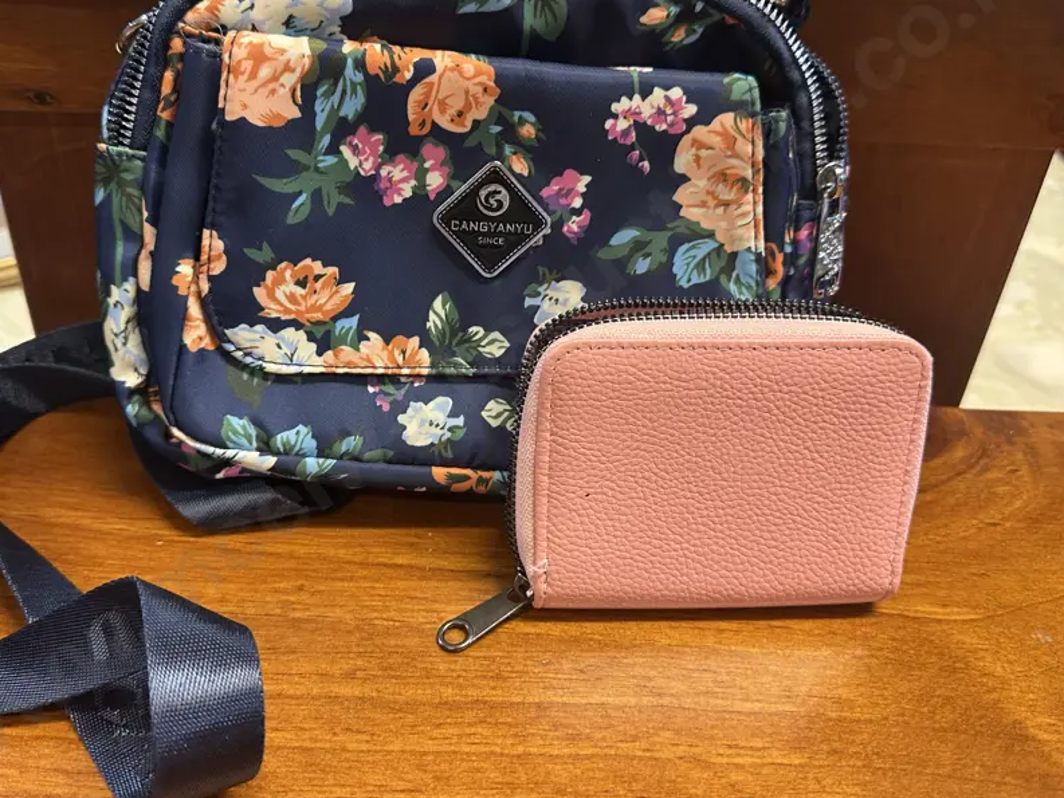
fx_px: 953
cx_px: 496
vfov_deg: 45.4
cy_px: 350
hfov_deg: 58.3
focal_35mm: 31
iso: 160
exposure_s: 1/50
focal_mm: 6.86
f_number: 1.78
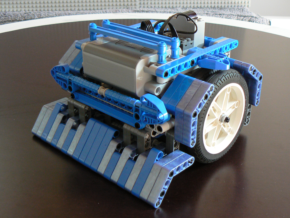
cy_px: 109
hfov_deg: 36.8
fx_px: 436
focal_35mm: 52
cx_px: 145
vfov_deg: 28.0
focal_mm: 7.1
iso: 160
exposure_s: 1/30
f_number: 2.8
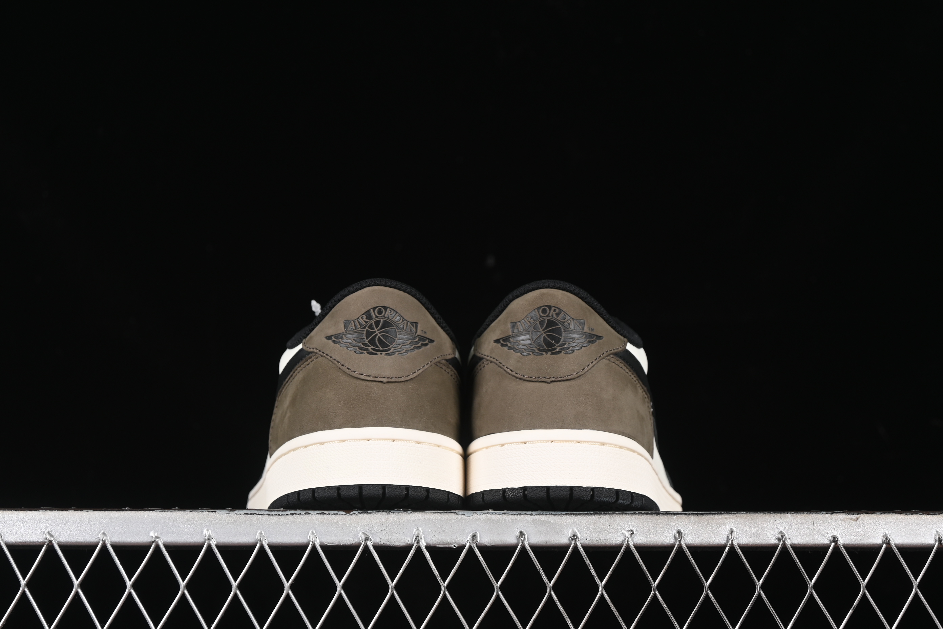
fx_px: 1964
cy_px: 314
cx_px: 472
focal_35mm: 75
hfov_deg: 27.0
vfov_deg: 18.2
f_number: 6.3
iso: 160
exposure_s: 1/60
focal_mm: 50
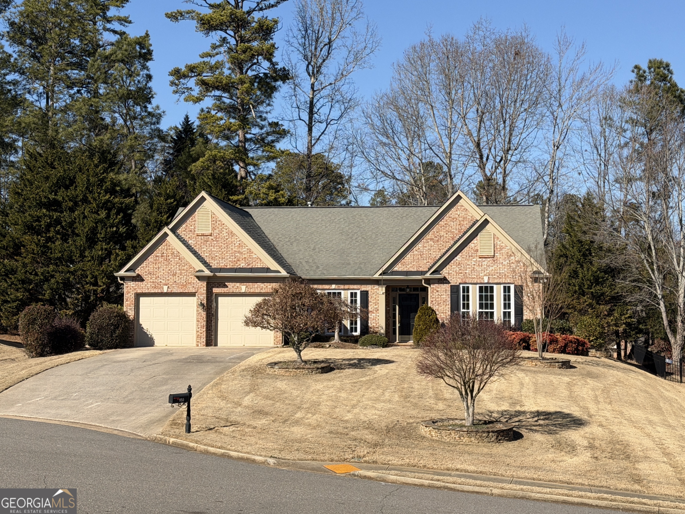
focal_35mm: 48
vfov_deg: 30.3
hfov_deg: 39.7
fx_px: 950
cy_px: 257
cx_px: 342
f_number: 1.78
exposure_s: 1/5208
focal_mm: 6.76
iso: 64
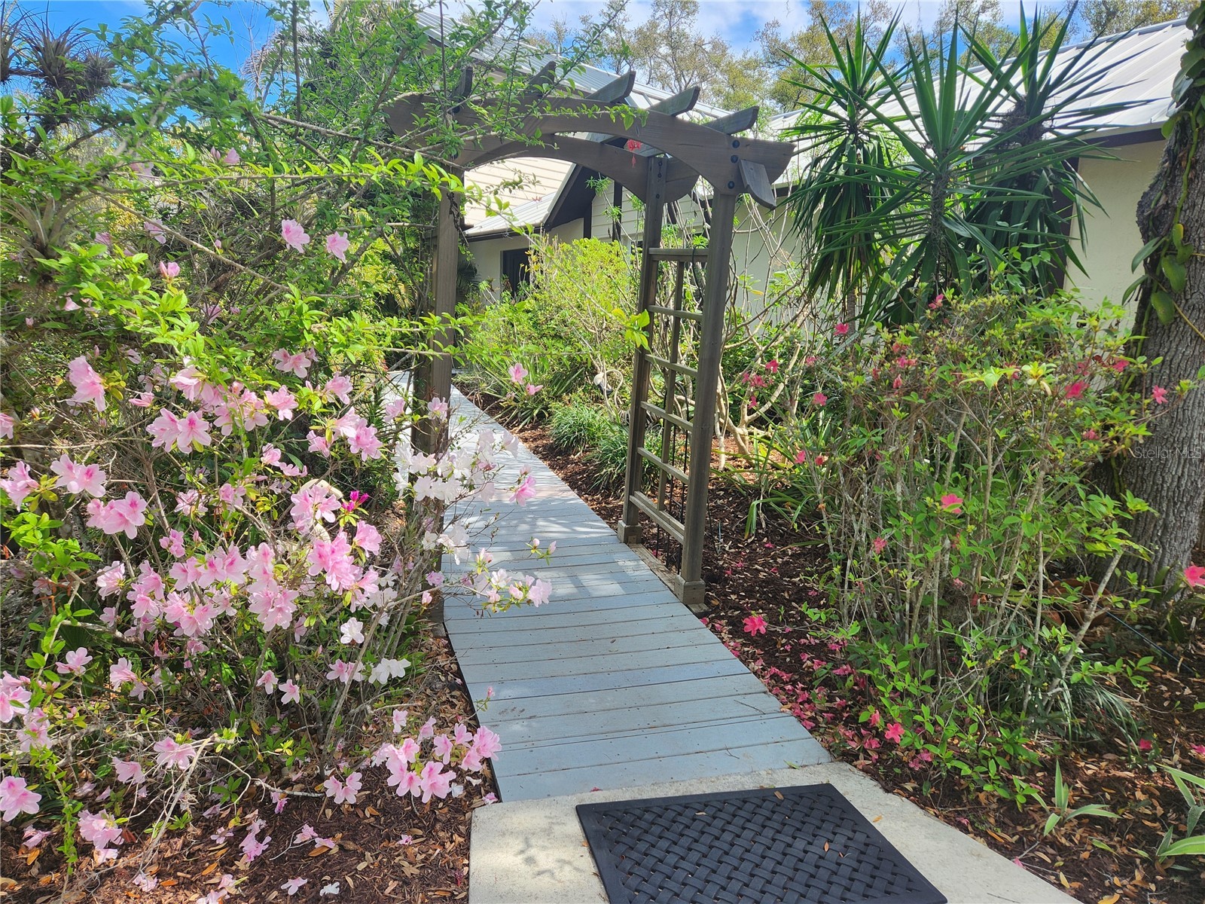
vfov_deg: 58.9
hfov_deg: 73.9
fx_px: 801
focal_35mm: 23
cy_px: 452
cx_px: 602
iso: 20
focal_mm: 5.4
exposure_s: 1/515
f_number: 1.8
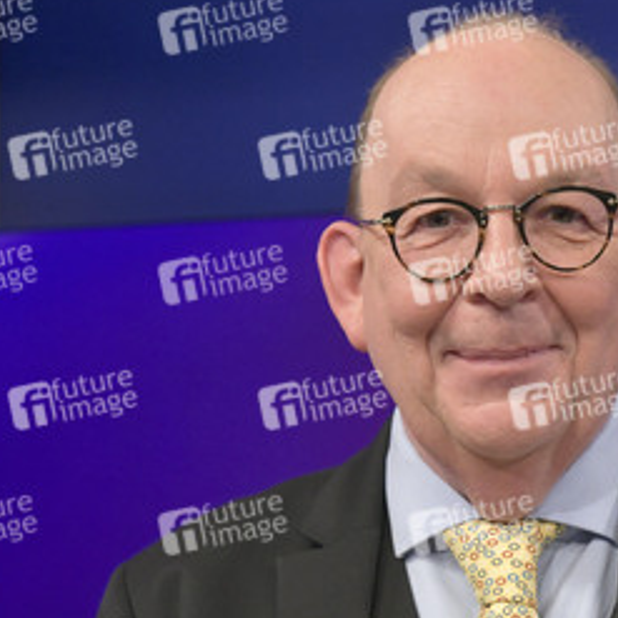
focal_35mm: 96
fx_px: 1939
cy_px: 338
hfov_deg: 17.9
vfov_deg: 18.1
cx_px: 507
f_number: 7.1
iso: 2000
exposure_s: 1/200
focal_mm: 62
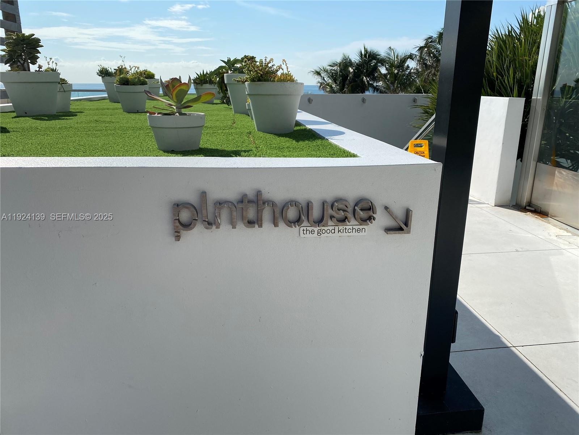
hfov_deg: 67.3
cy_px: 218
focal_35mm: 26
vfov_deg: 53.1
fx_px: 435
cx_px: 290
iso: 32
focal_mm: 4.25
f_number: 1.8
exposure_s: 1/5236
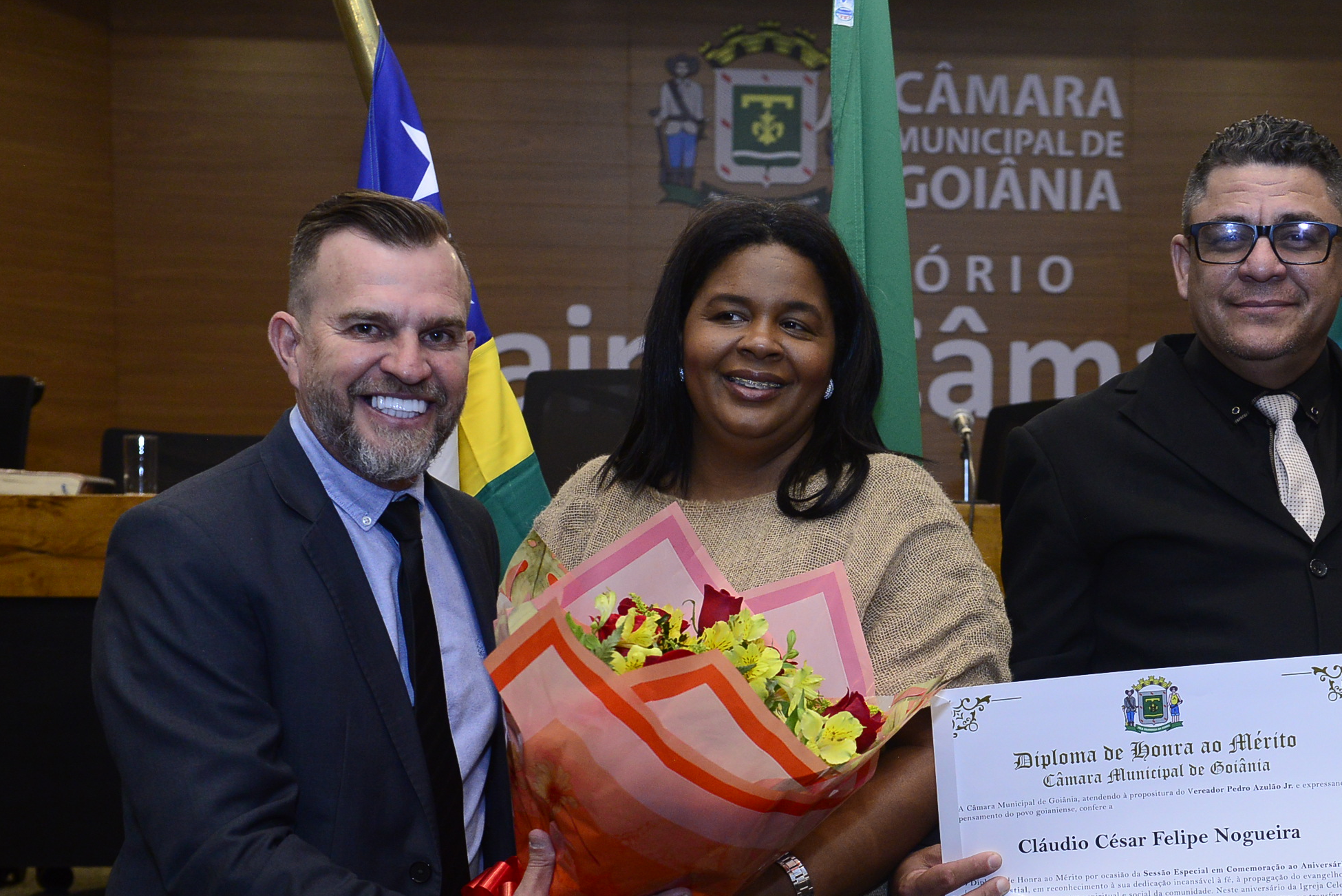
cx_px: 902
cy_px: 660
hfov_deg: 36.5
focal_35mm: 54
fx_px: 2013
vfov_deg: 24.8
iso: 2500
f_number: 6.3
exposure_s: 1/125
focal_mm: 35
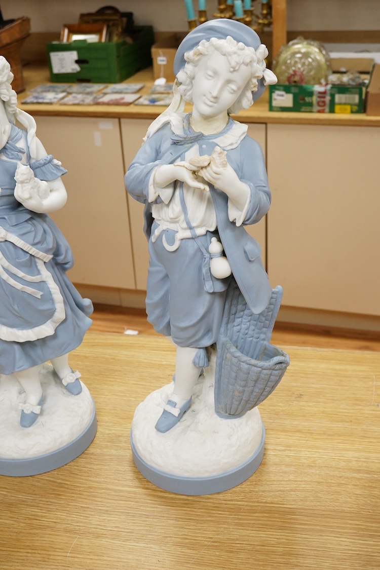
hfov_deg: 29.9
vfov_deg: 43.6
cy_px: 285
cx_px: 190
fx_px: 712
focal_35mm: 45
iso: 2500
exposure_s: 1/160
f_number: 10
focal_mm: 30
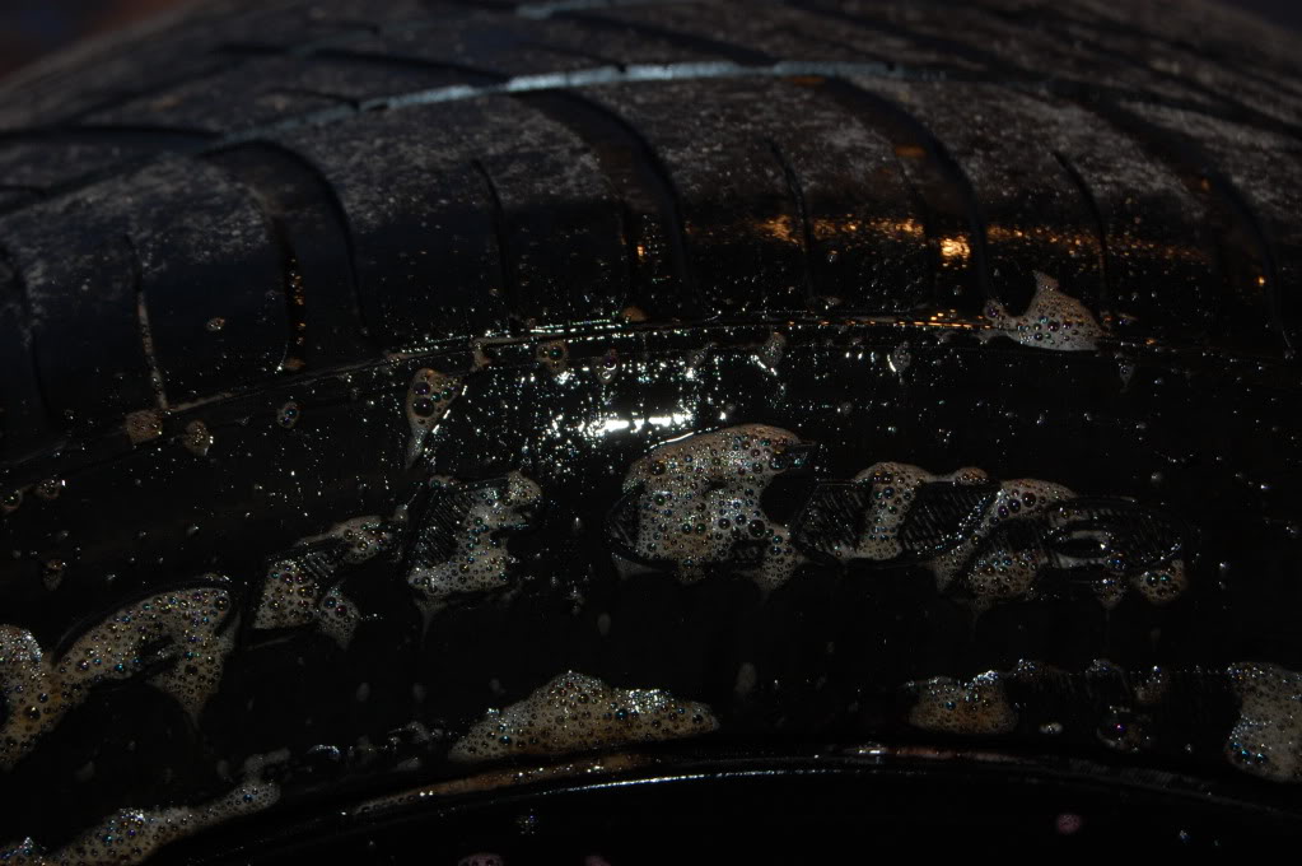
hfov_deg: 24.6
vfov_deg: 16.5
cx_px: 651
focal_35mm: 82
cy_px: 433
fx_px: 2981
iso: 400
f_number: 5.6
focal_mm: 55
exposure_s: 1/60
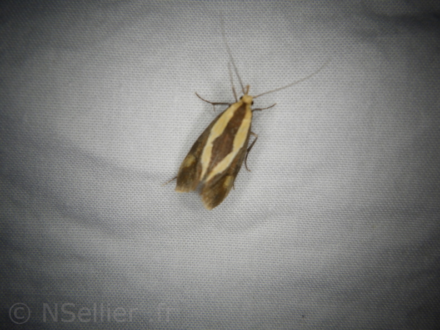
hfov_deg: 54.0
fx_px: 432
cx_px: 220
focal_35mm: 34
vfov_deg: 41.8
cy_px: 165
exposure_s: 1/320
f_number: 4.6
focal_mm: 6.1
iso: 125
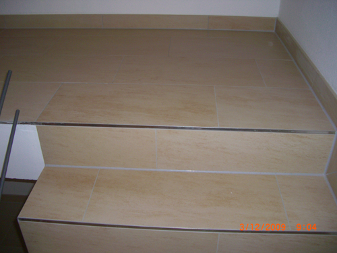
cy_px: 126
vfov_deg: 37.7
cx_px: 168
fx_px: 370
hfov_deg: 49.0
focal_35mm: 38
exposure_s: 1/60
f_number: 2.8
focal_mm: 7.9
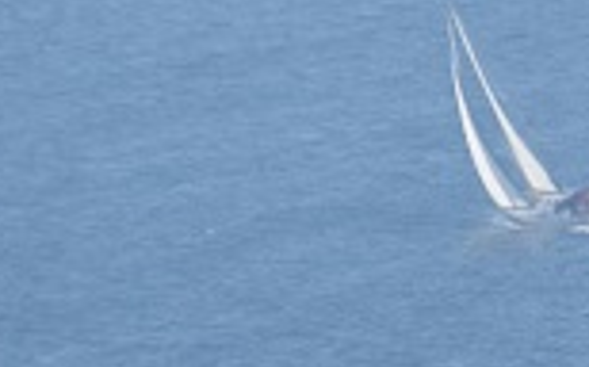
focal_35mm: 1788
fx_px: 28680
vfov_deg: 0.7
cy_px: 113
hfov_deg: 1.2
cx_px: 723
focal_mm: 300
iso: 640
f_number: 6.3
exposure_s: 1/2000
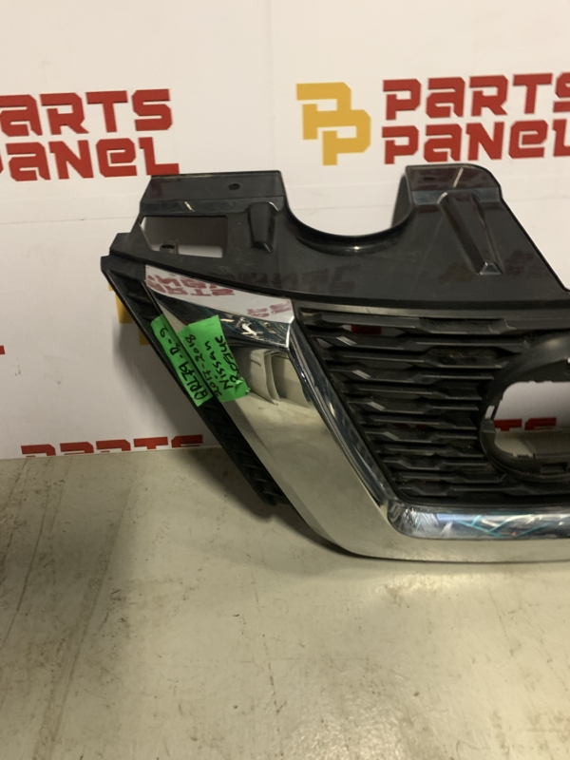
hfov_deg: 53.1
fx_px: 571
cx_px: 285
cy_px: 380
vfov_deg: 67.3
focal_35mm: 26
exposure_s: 1/30
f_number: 1.8
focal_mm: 4.25
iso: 640
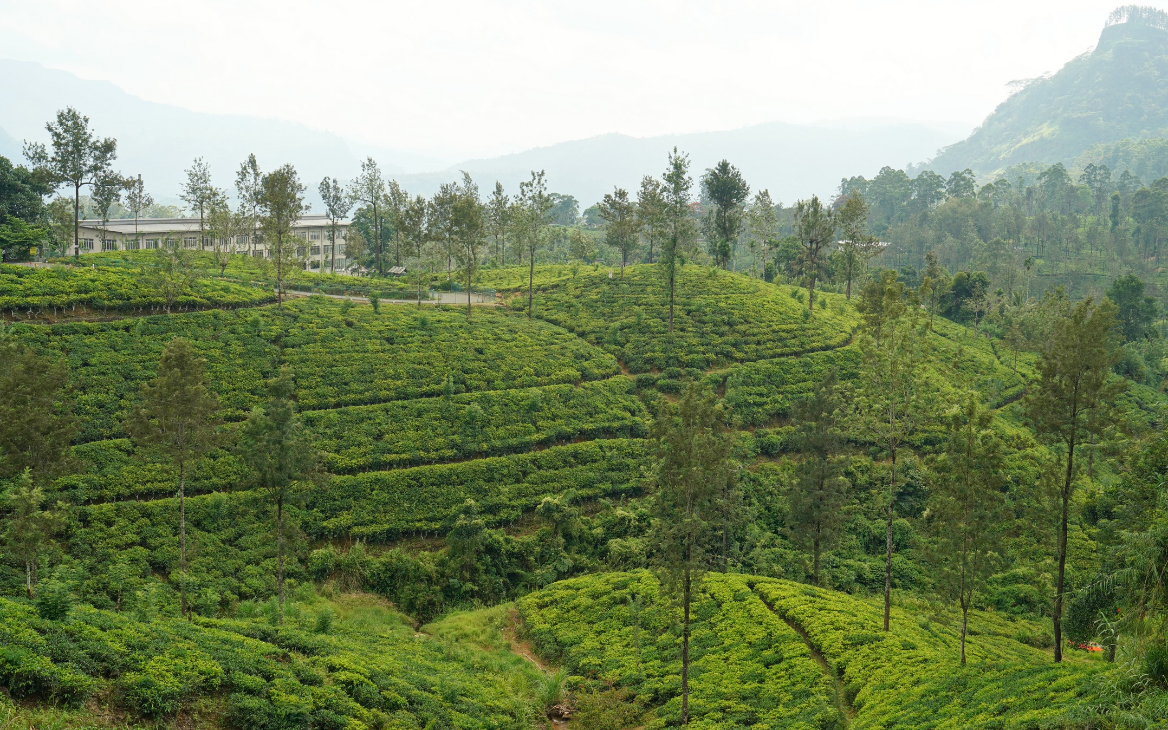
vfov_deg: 32.8
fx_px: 1242
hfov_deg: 50.3
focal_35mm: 39
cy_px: 346
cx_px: 644
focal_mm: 33
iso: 200
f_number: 6.3
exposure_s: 1/80
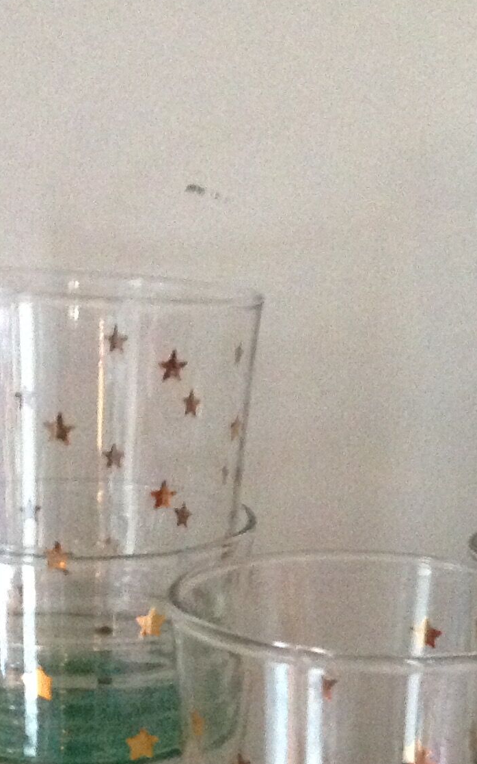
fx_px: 1789
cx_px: 435
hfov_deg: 15.0
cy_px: 588
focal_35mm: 86
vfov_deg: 23.8
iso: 640
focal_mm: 4.28
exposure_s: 1/15
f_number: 2.4
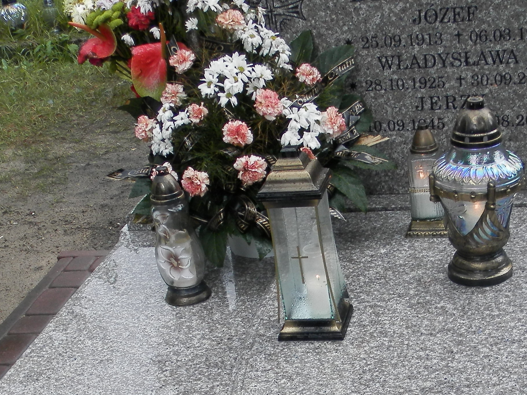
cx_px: 374
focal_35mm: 63
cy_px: 378
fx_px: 959
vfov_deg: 22.5
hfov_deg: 30.4
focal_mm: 4.5
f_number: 3.1
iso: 80
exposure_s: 1/30
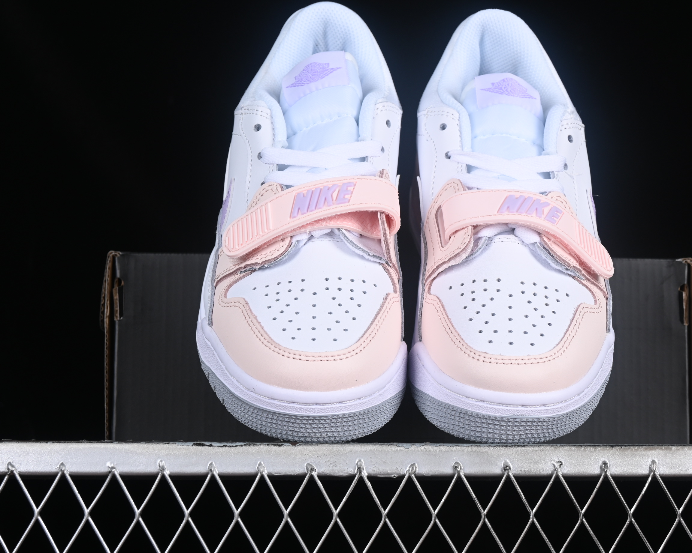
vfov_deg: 18.1
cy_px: 276
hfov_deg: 22.5
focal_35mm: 85
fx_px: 1741
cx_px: 399
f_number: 8
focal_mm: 50
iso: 160
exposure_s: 1/80
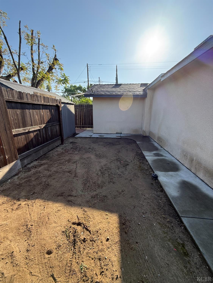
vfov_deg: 102.1
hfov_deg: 85.7
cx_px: 106
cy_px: 142
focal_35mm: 14
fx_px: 115
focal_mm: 2.22
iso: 64
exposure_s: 1/658
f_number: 2.2
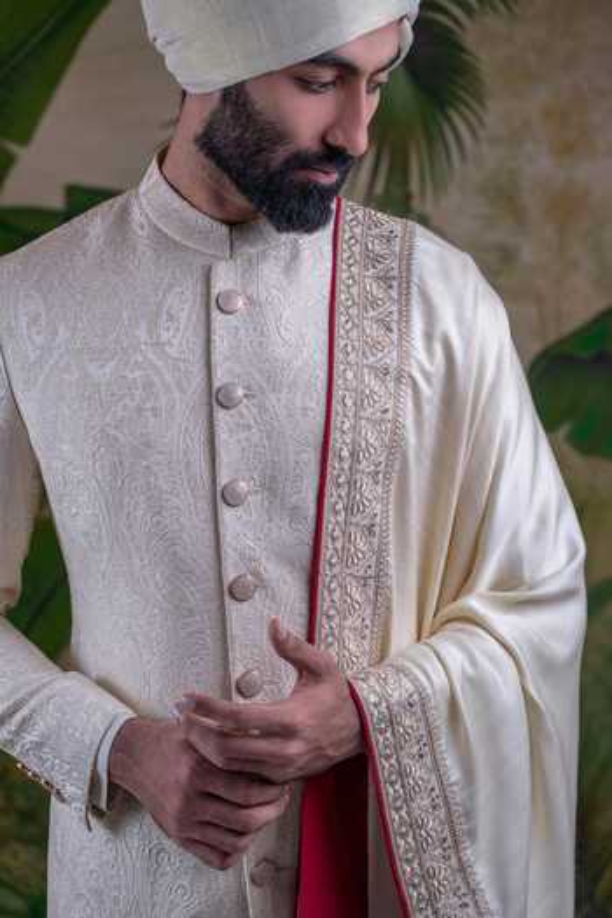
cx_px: 306
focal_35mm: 75
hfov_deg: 18.2
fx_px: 1912
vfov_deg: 27.0
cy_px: 459
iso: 400
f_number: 4
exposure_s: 1/80
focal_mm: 75
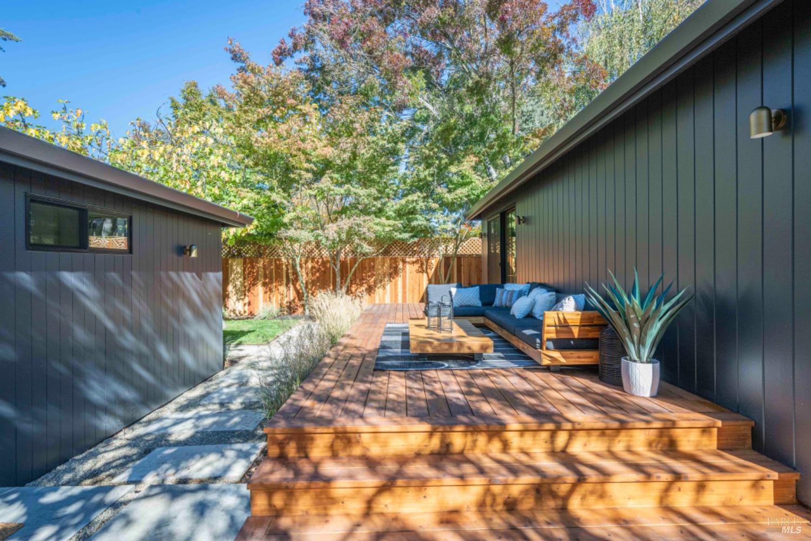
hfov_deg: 93.3
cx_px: 406
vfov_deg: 70.4
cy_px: 270
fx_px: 383
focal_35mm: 17
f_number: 9
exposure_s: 1/200
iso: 400
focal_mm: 17
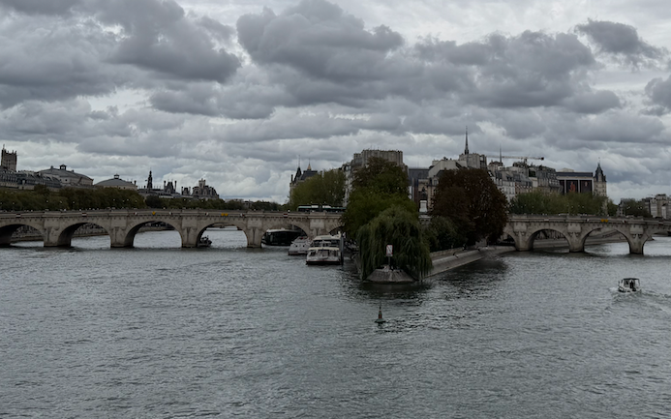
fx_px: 859
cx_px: 385
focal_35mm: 47
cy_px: 71
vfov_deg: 26.8
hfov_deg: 42.5
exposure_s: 1/5814
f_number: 1.78
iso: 80
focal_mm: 6.76
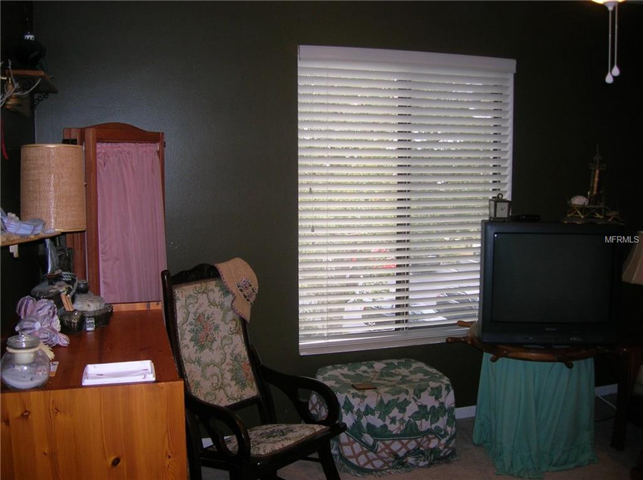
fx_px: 631
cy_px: 240
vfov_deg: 41.7
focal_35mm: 34
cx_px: 322
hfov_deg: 54.0
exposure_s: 1/30
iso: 50
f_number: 2.9
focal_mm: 5.7
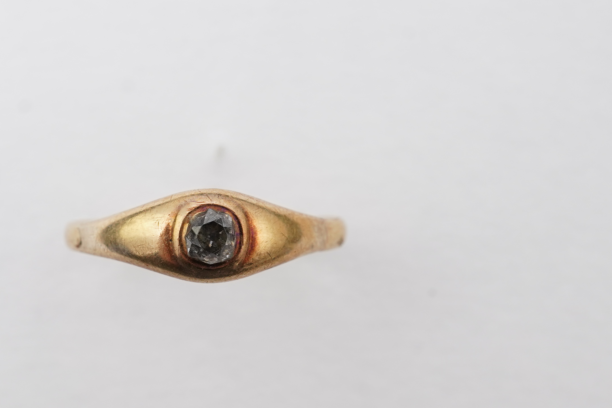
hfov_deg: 24.7
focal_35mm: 82
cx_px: 218
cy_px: 238
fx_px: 1394
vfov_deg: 16.6
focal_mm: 30
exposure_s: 1/100
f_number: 16
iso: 500
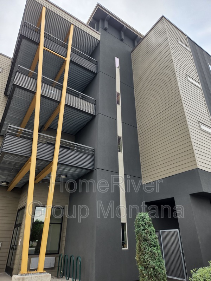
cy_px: 140
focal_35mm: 23
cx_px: 106
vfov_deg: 73.9
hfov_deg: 58.9
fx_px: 187
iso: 25
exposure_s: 1/180
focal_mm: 5.4
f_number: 1.8
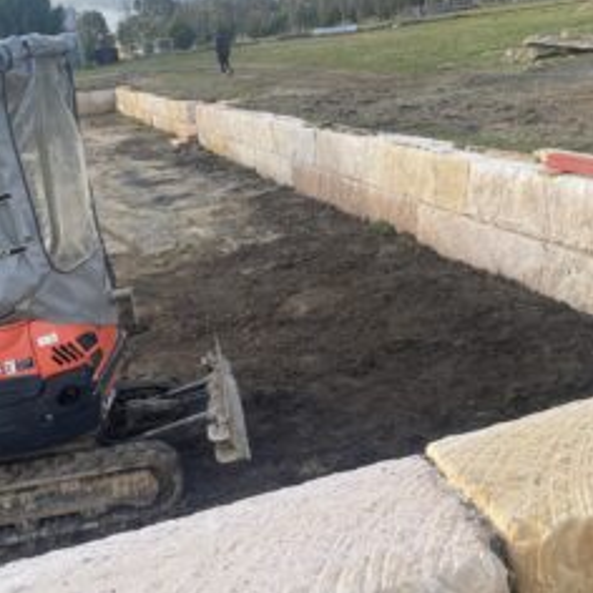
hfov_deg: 42.8
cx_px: 296
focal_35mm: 39
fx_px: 756
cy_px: 289
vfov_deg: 42.8
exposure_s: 1/620
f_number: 1.8
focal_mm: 4.25
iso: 32
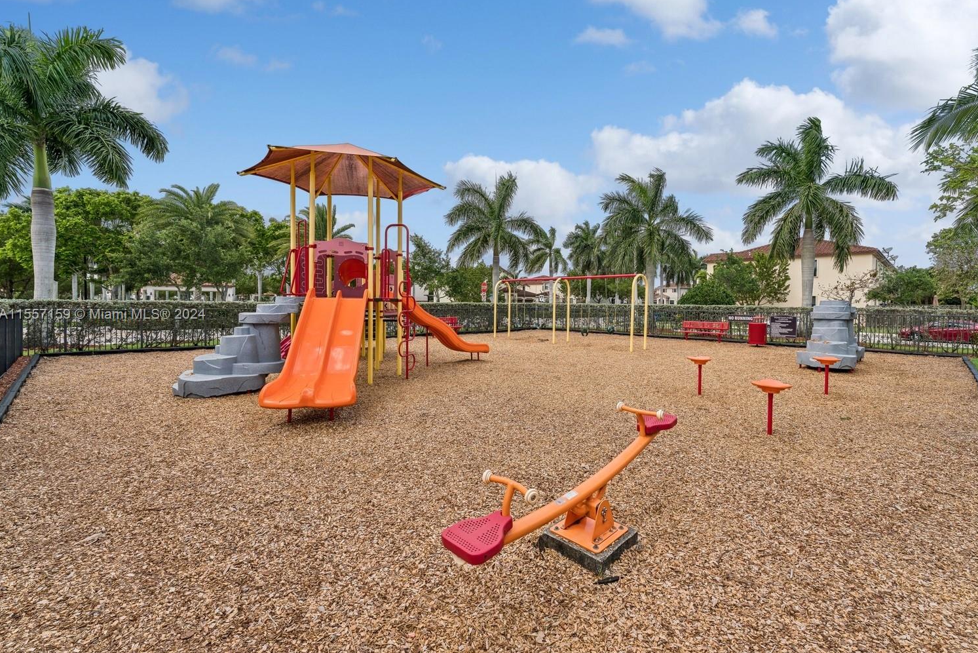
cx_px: 520
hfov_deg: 100.2
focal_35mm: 15
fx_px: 408
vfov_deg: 77.3
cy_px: 316
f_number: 9
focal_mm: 14
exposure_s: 1/320
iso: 200
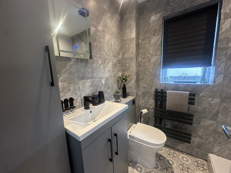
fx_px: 93
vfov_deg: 85.7
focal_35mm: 14
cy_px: 86
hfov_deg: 102.1
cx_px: 116
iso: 160
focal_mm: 2.22
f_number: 2.2
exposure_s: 1/50
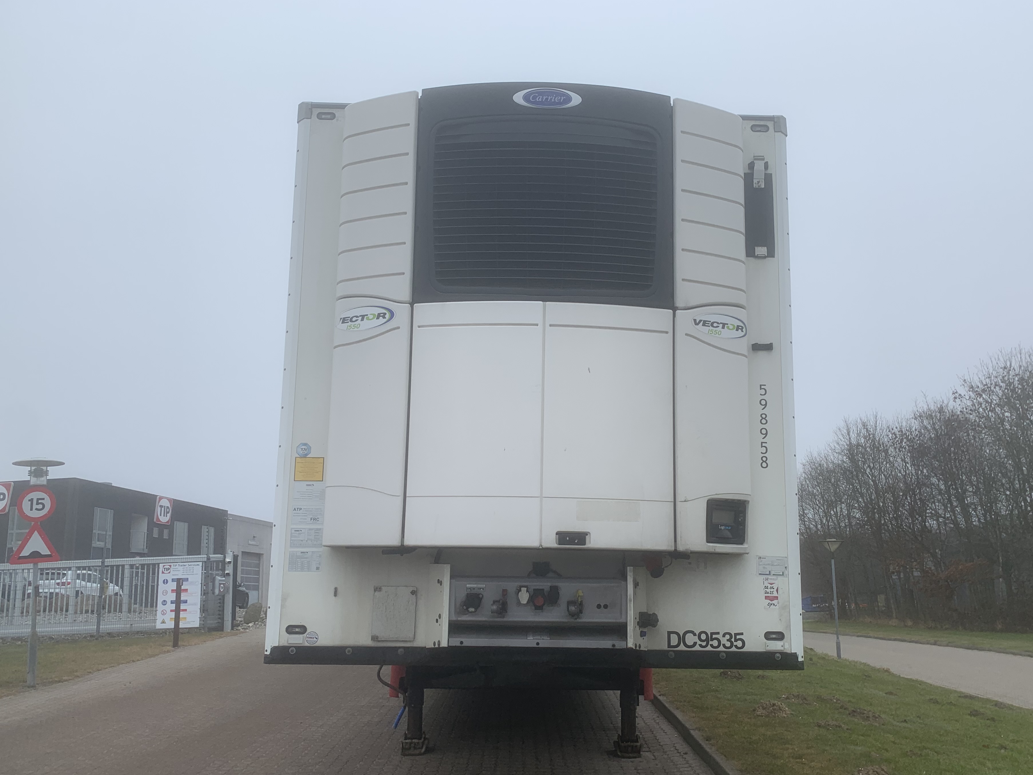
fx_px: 865
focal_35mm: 29
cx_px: 531
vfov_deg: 48.2
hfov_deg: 61.7
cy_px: 422
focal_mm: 4.25
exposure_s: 1/981
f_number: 1.8
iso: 25
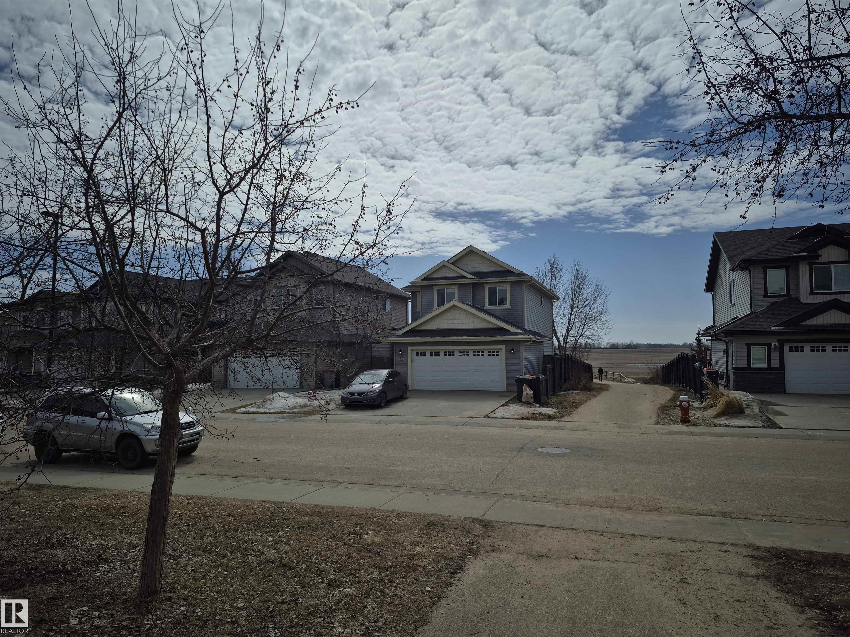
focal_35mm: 23
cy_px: 318
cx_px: 425
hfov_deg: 73.9
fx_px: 565
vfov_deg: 58.9
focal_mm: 5.4
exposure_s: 1/6128
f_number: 1.8
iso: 25
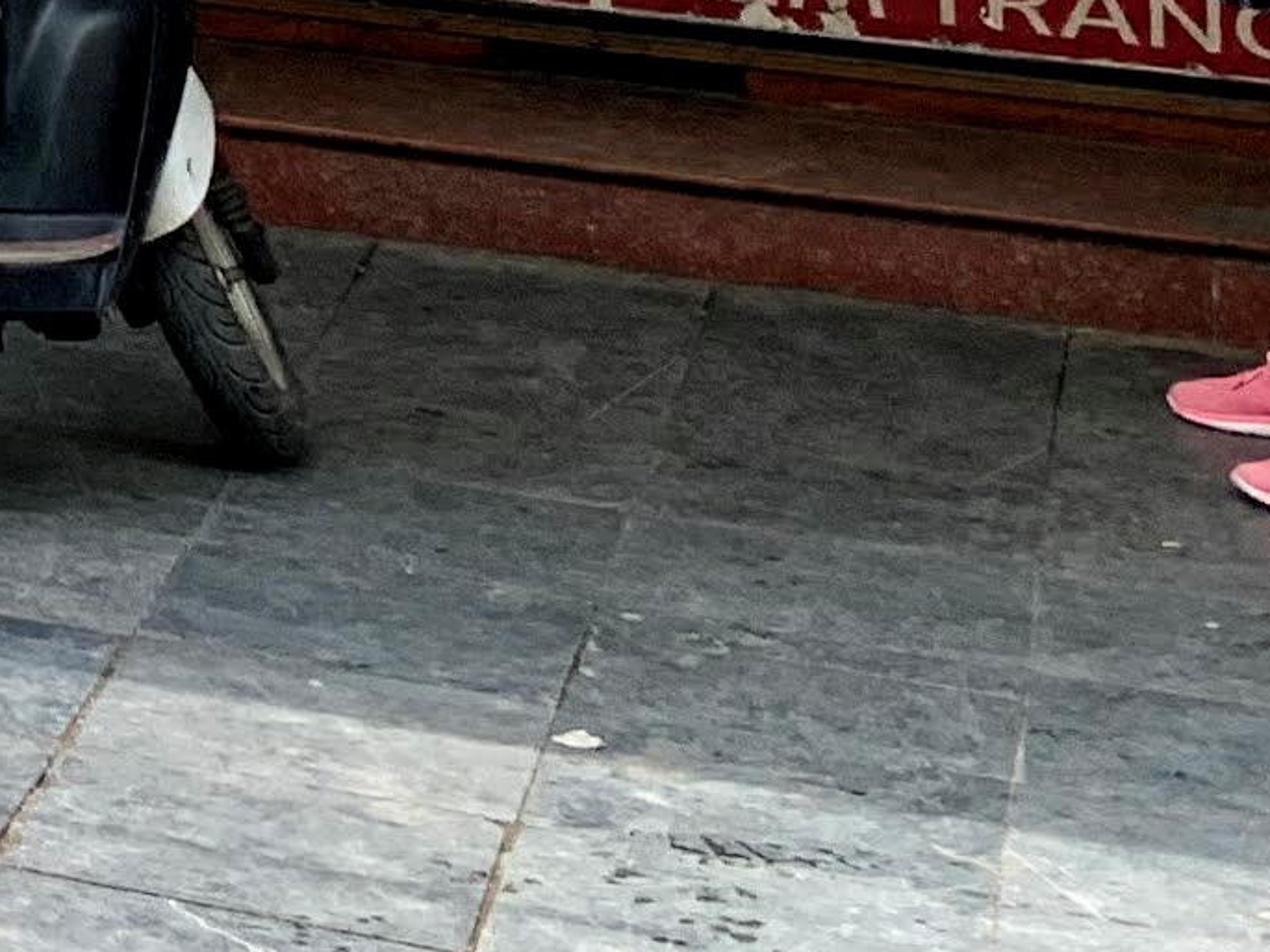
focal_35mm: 153
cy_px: -1591
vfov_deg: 8.6
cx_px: -2143
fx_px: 5614
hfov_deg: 10.4
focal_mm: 4.25
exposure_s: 1/673
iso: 25
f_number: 1.8
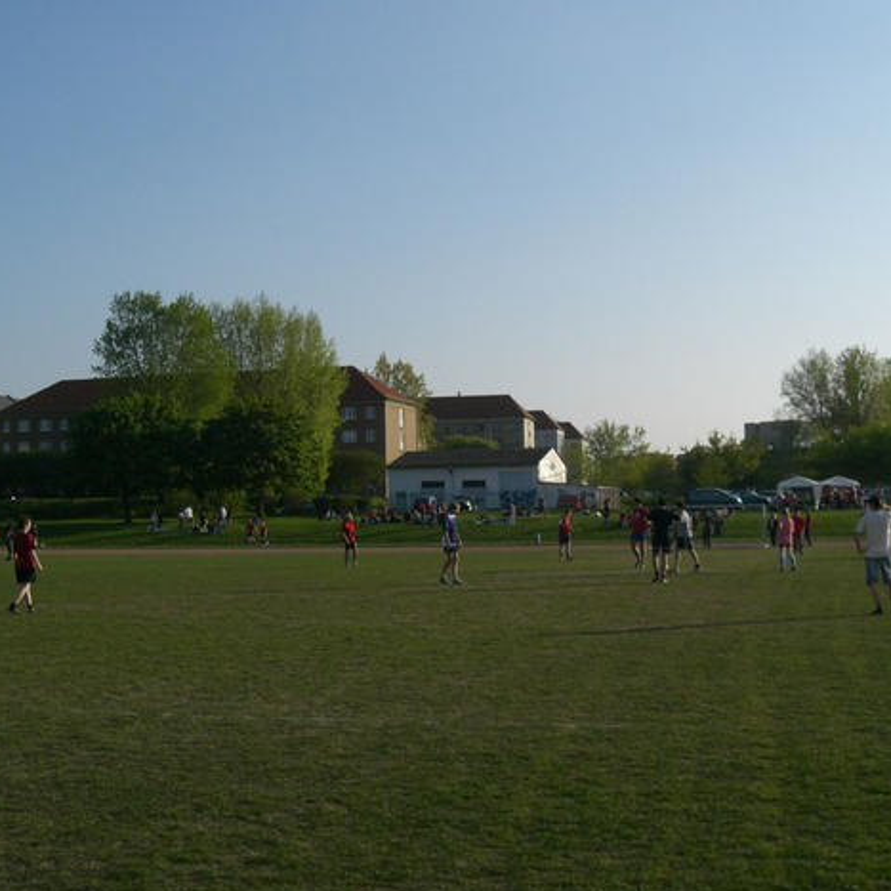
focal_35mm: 46
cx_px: 498
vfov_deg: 36.8
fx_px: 1340
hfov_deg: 36.7
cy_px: 443
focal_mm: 6.3
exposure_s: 1/640
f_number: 4.4
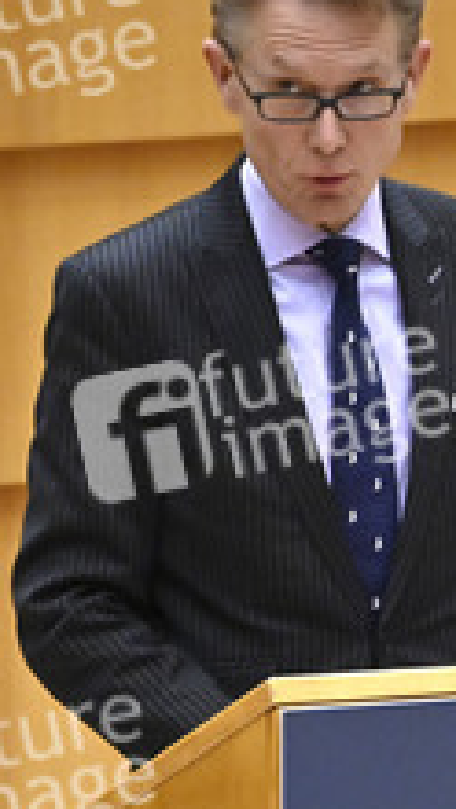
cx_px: 370
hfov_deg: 1.1
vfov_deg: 1.9
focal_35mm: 1141
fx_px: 24489
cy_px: 599
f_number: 6.3
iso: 5000
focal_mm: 600
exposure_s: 1/640
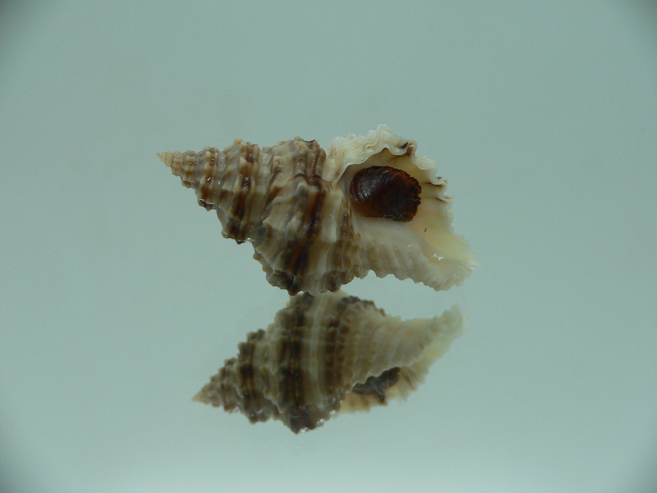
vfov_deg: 40.7
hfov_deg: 52.6
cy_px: 246
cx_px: 328
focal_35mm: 35
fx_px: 664
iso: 80
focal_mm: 4.6
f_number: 2.8
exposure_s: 1/60
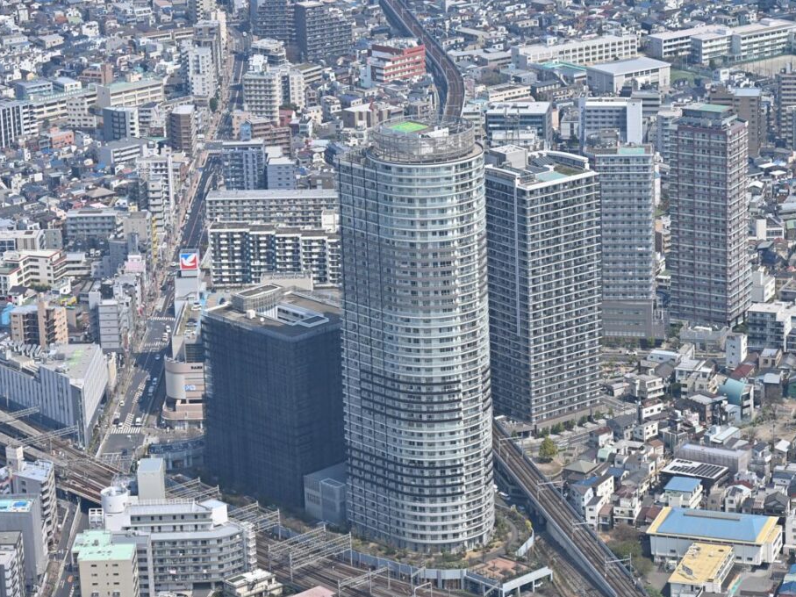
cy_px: 299
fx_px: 2621
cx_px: 427
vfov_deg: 13.0
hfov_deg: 17.3
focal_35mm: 114
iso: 100
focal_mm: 70
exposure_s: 1/500
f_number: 5.6
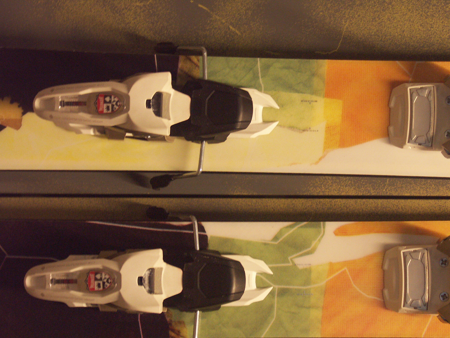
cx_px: 263
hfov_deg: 16.7
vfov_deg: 12.6
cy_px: 191
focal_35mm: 118
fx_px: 1534
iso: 200
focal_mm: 23.81
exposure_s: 1/10
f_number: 3.5
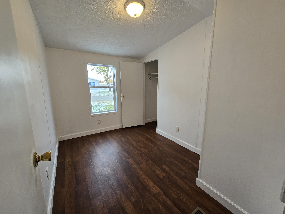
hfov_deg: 106.2
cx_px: 142
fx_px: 107
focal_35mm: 13
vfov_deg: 89.9
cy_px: 107
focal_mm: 2.2
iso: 100
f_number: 2.2
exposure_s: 1/60
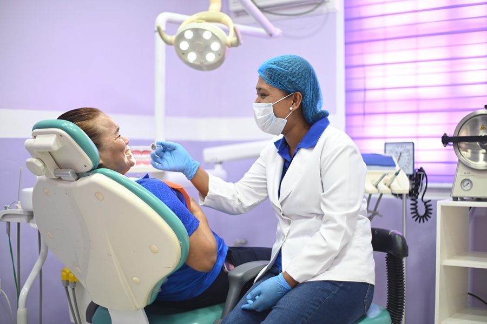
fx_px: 676
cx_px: 244
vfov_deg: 27.0
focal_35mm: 50
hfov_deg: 39.6
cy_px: 162
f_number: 1.8
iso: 500
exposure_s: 1/100
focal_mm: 50
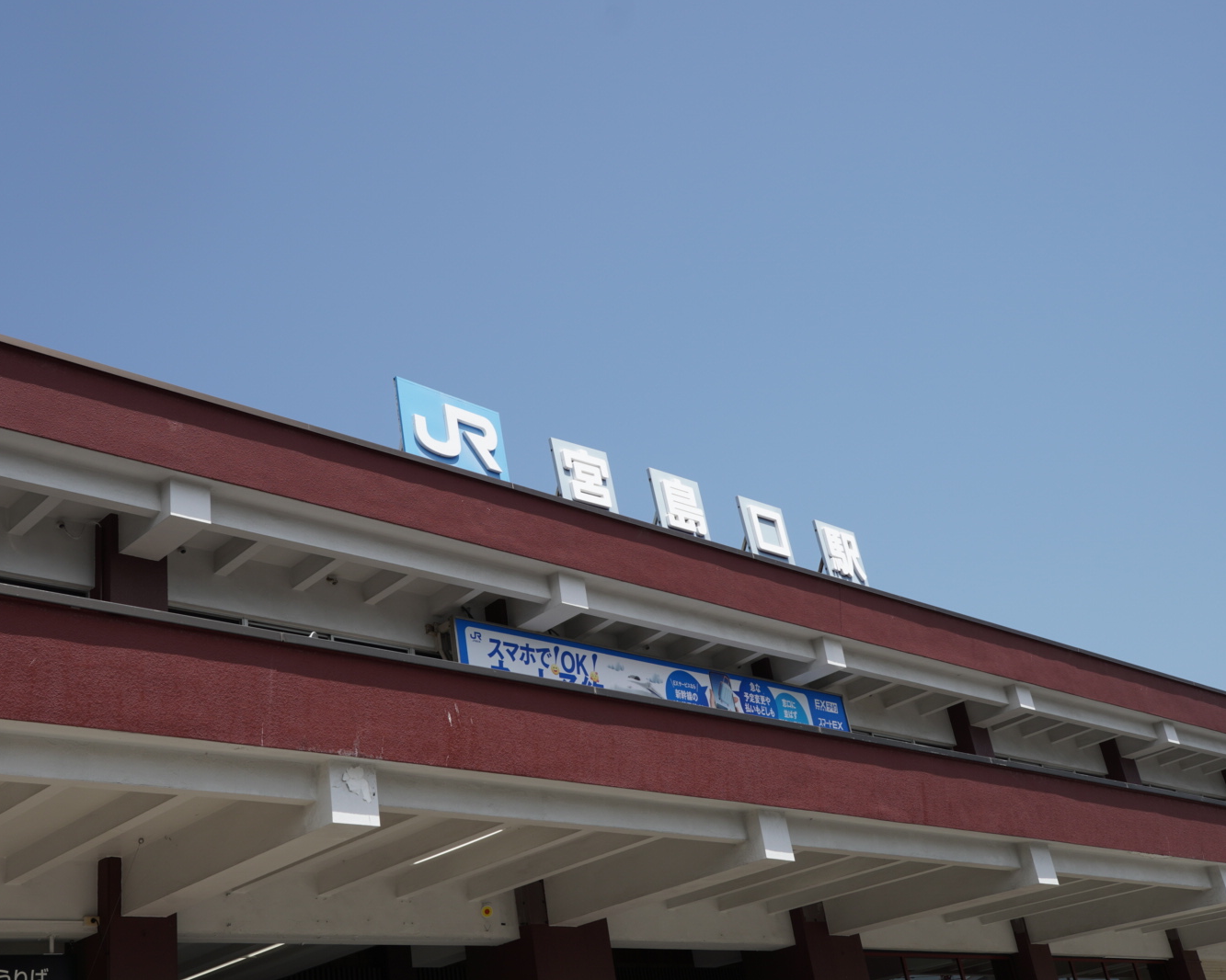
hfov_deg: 44.7
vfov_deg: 36.5
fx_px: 1487
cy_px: 484
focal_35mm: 41
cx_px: 523
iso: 100
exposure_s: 1/320
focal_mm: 24
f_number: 8
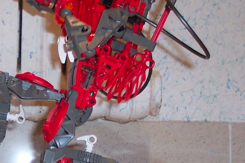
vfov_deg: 13.4
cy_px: 98
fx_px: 694
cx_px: 56
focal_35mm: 102
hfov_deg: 19.8
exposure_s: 1/30
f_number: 2.8
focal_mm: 8
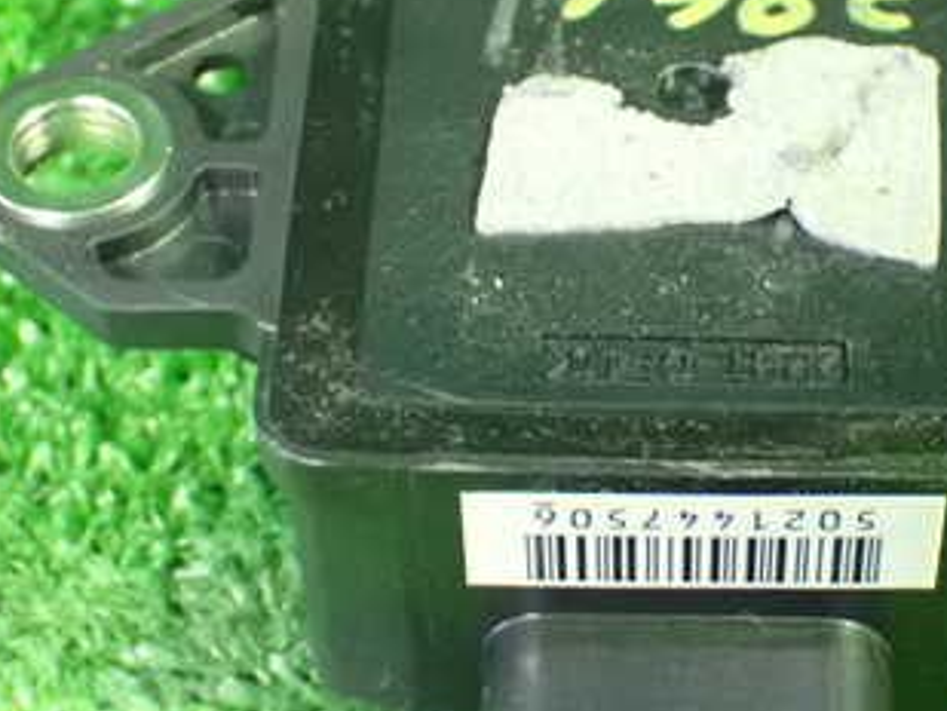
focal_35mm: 97
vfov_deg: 15.3
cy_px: 346
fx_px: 2655
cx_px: 686
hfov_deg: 20.1
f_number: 3.2
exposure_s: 1/15
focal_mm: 9.01
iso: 1600
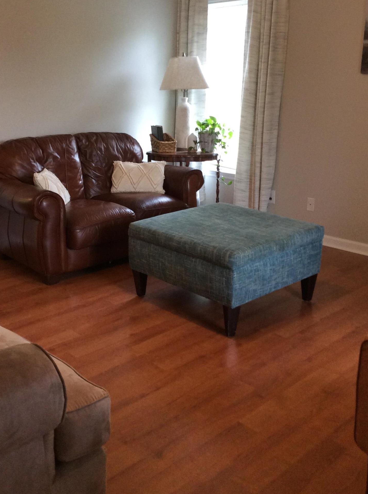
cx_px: 164
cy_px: 210
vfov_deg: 46.7
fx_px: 569
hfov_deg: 35.8
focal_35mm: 40
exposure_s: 1/24
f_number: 2.4
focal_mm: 3.3
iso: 125
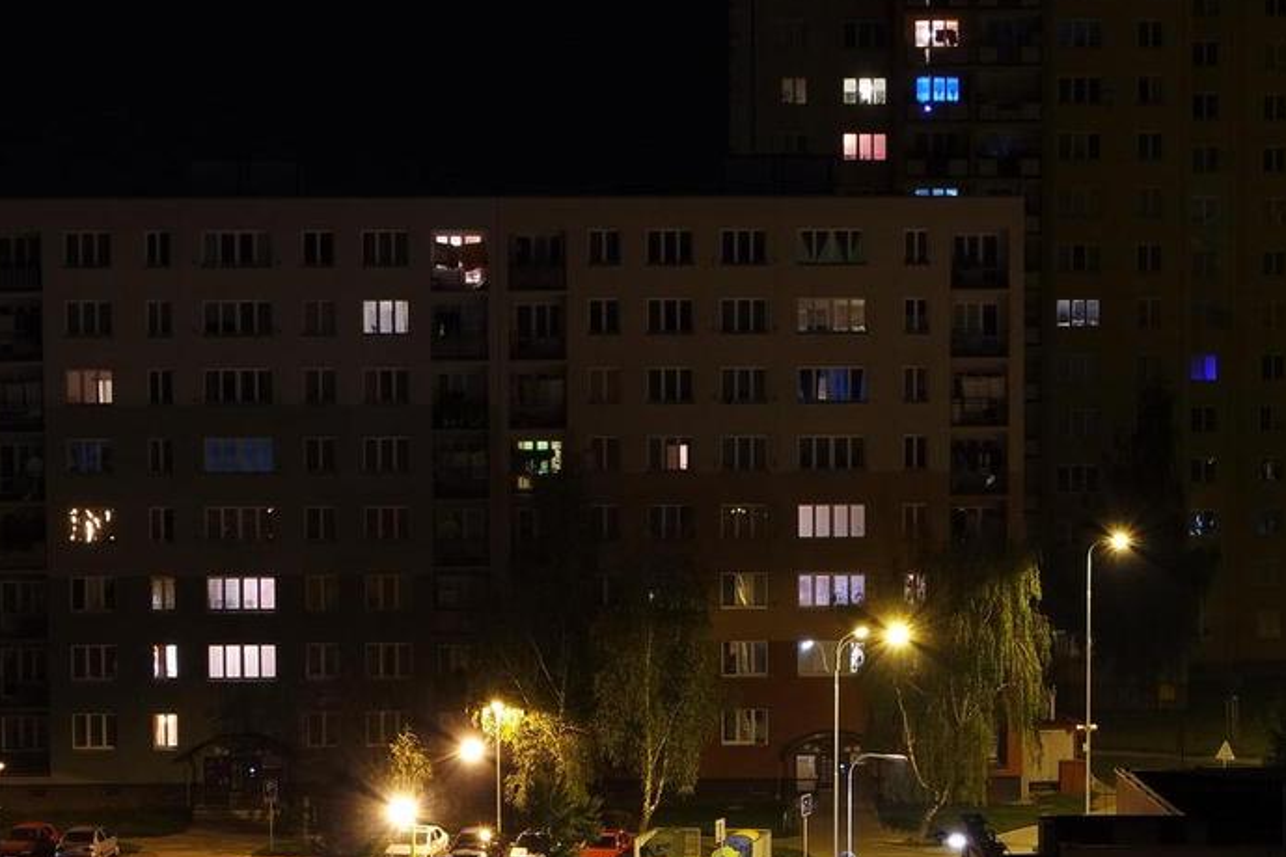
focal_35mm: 116
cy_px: 742
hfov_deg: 17.6
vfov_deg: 11.7
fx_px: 4143
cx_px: 729
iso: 100
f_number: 10
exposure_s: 30
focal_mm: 33
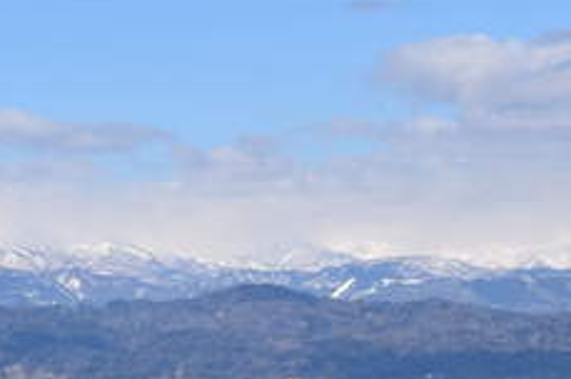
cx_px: 135
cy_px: 237
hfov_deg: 11.2
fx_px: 2898
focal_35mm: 183
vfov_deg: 7.5
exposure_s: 1/500
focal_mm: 62
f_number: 11
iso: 200
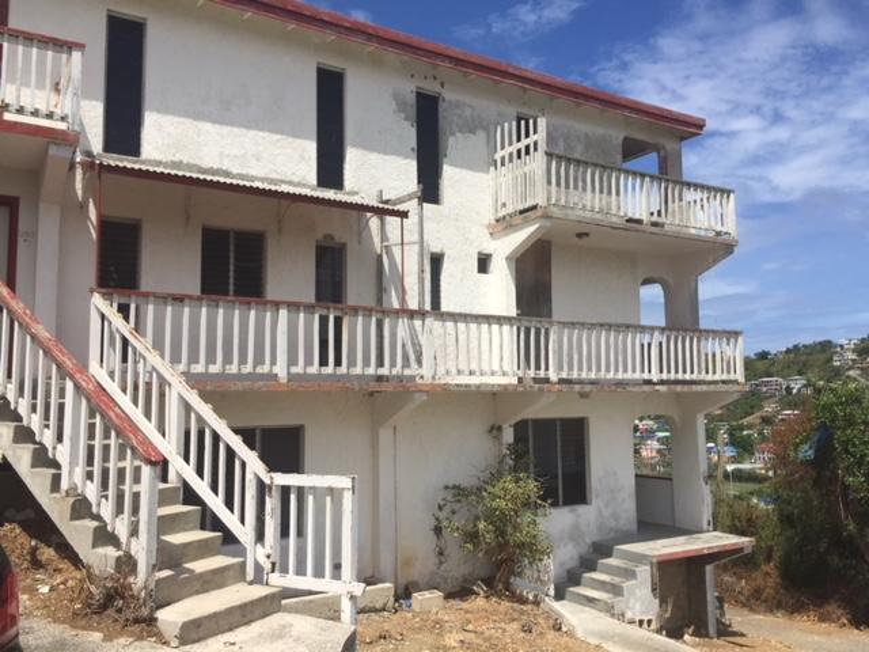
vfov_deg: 48.2
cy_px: 326
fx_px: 728
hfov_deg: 61.7
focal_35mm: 29
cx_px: 434
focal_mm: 4.15
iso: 32
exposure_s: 1/3300
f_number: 2.2
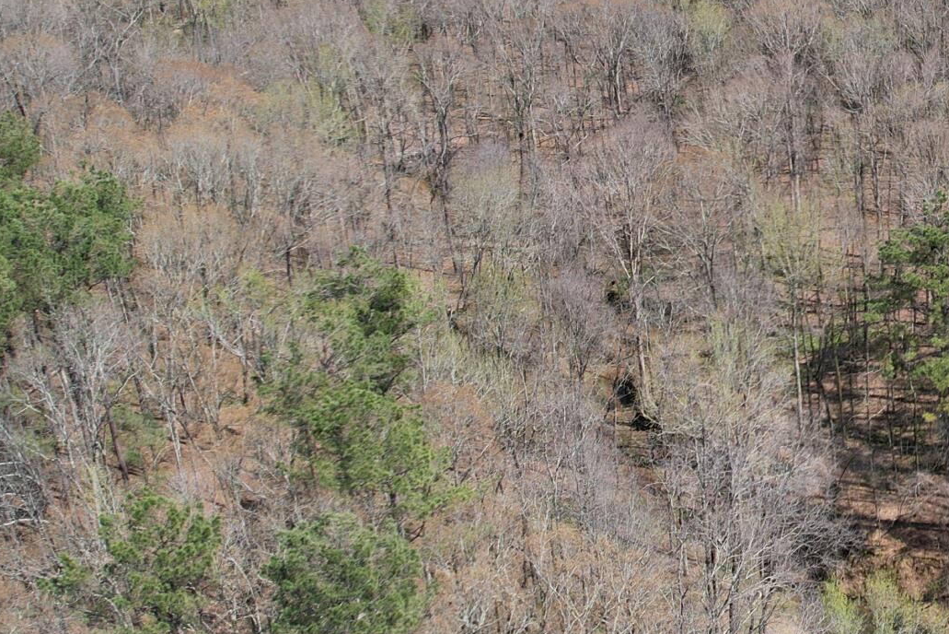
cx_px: 1037
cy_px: 247
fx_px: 1687
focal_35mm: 64
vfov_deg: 21.2
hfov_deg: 28.6
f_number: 2.8
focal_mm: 8.38
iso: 140
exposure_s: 1/1500
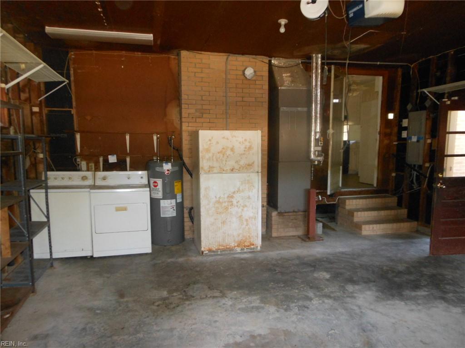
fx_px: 336
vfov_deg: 54.9
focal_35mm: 25
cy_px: 174
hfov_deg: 69.4
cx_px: 232
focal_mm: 4.5
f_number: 3.2
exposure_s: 1/25
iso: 400
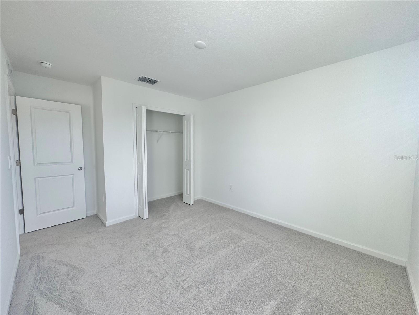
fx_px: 169
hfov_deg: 102.1
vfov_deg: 85.7
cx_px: 210
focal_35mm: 14
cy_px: 158
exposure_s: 1/135
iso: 40
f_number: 2.2
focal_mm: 2.22
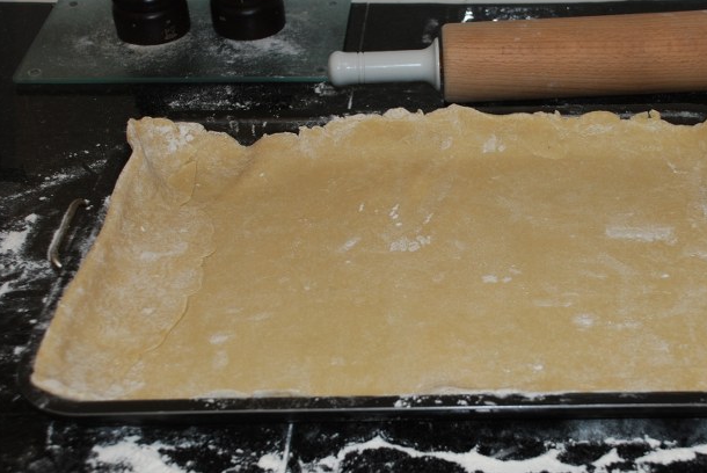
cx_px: 439
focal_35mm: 63
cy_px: 265
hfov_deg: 31.7
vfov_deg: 21.6
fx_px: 1238
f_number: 4.2
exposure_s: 1/60
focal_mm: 32
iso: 160
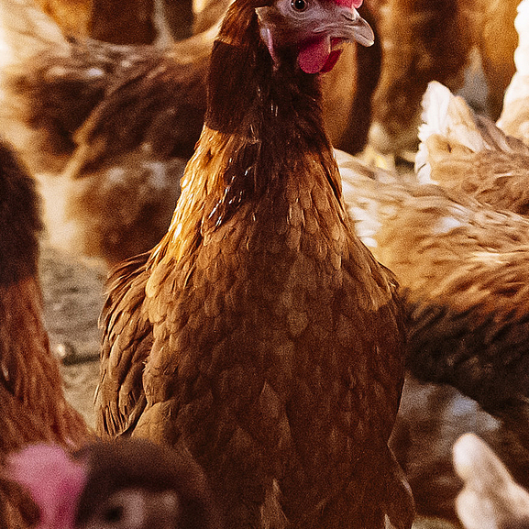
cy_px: 180
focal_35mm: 206
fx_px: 3562
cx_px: 553
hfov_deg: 8.4
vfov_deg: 8.5
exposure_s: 1/30
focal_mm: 35
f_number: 3.2
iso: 2500
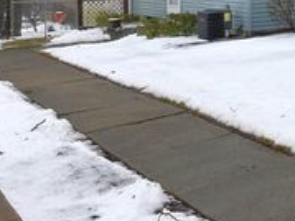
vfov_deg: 19.7
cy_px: -47
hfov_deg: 24.2
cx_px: 389
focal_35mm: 70
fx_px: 596
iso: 40
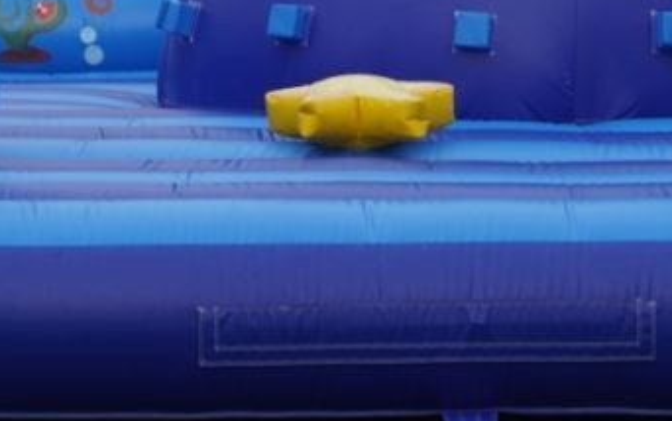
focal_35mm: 225
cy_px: -194
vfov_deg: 5.8
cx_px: 373
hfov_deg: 9.3
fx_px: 4113
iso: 100
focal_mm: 49
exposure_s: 1/160
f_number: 8
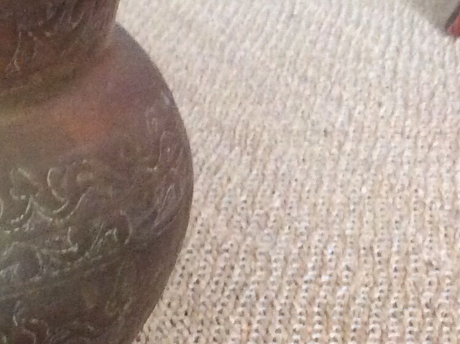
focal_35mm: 111
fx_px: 1473
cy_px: 330
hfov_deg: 15.9
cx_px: -276
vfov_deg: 13.2
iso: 320
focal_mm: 3.3
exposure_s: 1/20
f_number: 2.4
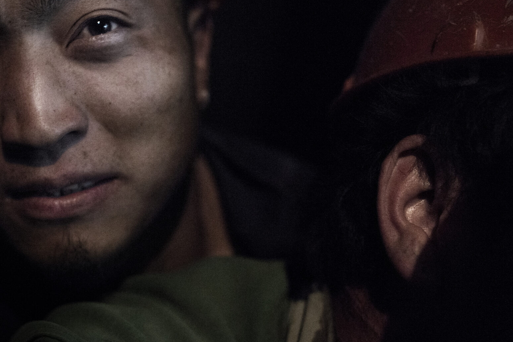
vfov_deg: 23.3
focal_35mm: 58
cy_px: 210
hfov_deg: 34.4
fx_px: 827
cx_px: 292
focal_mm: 35
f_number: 2.2
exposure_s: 1/125
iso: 2000
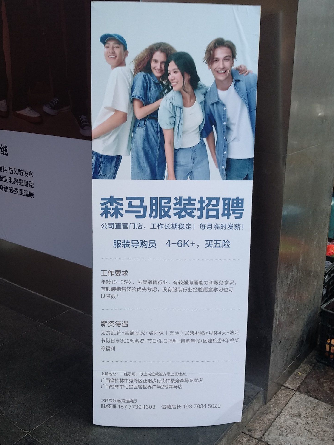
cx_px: 130
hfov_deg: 45.1
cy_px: 207
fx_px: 399
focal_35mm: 31
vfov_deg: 58.3
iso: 100
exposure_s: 1/100
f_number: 2.2
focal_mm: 3.81
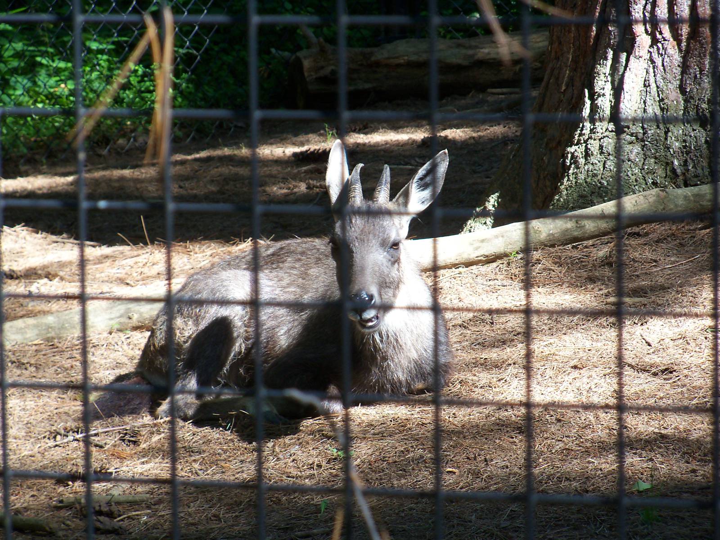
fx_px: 3598
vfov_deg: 8.6
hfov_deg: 11.4
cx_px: 360
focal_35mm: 173
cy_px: 270
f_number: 4.3
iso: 100
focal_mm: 30.5
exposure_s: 1/60
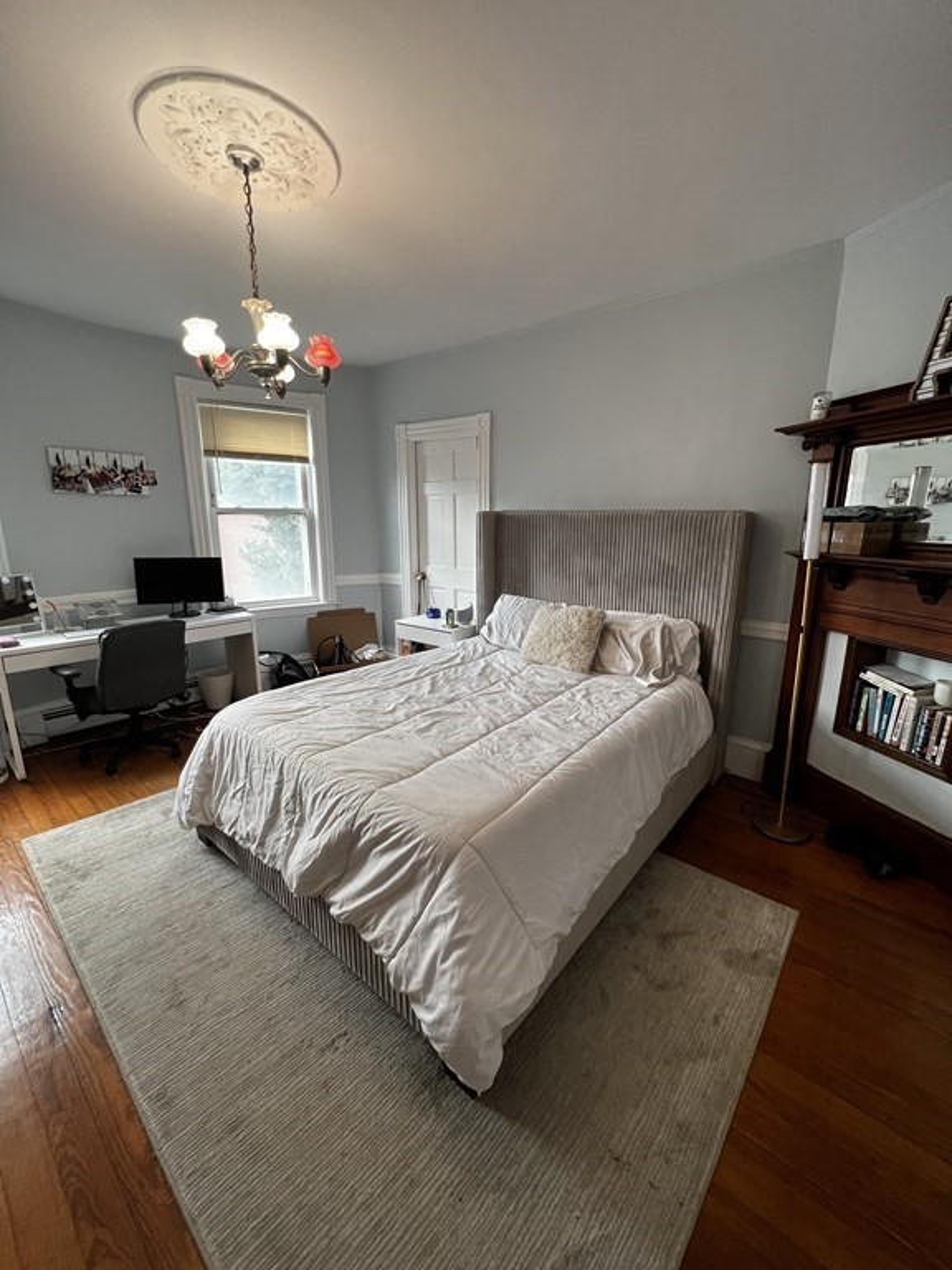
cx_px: 476
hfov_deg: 89.9
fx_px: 477
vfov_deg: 106.2
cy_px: 635
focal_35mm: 13
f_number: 1.8
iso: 125
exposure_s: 1/120
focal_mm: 1.57
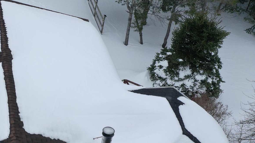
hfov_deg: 25.7
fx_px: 521
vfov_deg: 15.4
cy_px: 141
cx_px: -20
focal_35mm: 77
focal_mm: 10.26
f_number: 5
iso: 100
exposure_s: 1/320
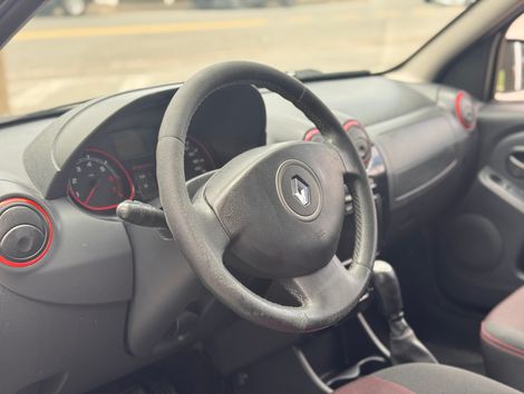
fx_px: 728
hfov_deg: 39.6
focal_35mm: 48
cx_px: 262
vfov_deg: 30.3
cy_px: 197
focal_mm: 6.76
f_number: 1.78
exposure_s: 1/172
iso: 64
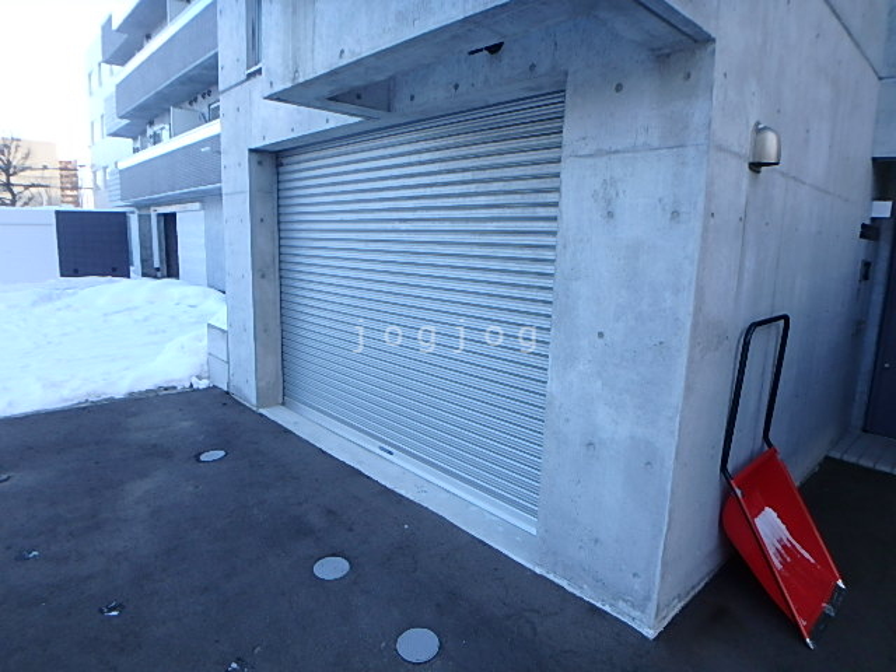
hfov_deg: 79.0
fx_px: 544
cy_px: 336
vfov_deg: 63.4
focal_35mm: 21
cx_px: 448
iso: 125
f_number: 3.5
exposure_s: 1/125
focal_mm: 3.7
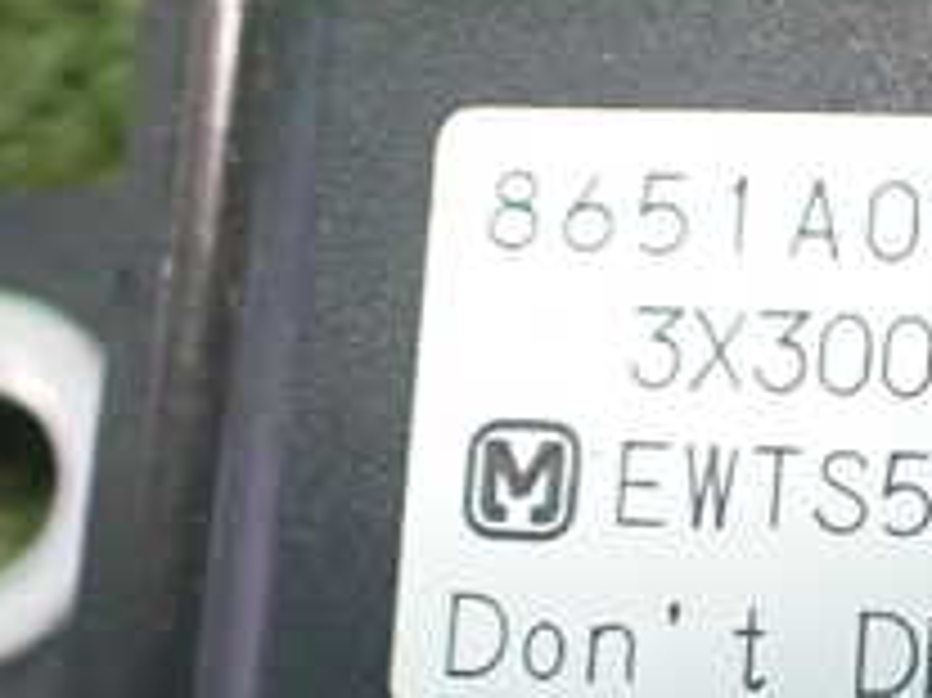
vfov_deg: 16.9
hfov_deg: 21.7
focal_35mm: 87
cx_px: 946
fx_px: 2341
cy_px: 491
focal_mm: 5.4
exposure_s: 1/50
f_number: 2.3
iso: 800
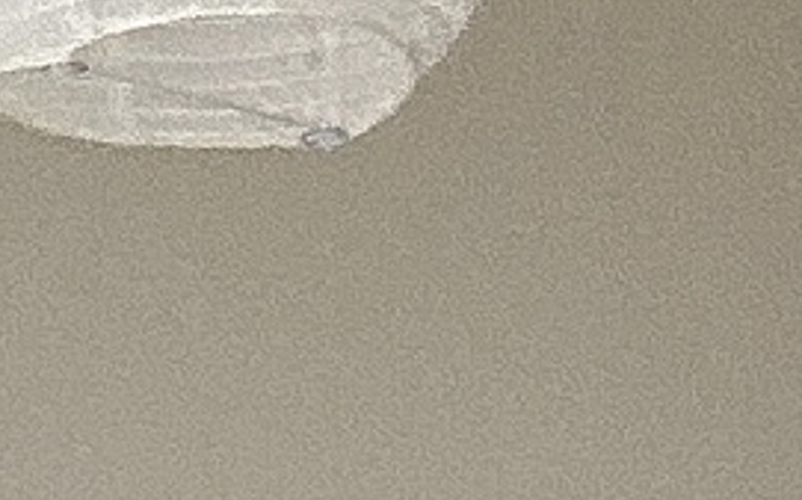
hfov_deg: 8.2
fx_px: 4718
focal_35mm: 216
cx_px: -1625
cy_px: 2973
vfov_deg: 4.6
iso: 80
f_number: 1.9
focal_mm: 2.69
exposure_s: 1/60
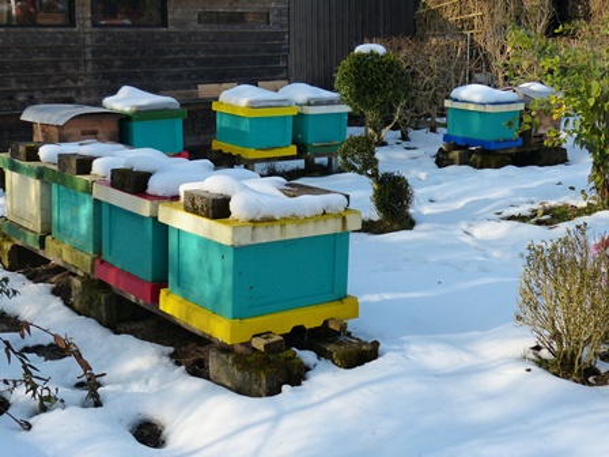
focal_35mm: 51
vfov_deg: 28.6
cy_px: 228
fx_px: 897
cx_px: 304
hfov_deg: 37.5
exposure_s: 1/800
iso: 200
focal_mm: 8.7
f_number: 3.2
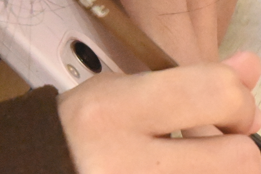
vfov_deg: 4.5
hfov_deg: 6.6
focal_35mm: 305
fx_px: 2211
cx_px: 418
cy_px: 224
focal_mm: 50
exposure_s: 1/50
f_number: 6.3
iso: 16000
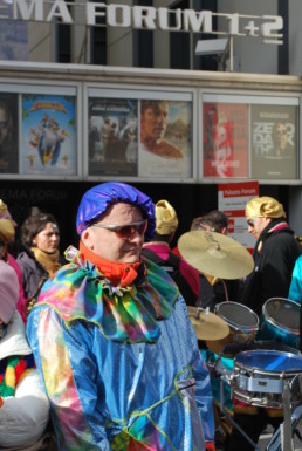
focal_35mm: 78
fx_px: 978
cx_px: 139
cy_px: 269
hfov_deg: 17.6
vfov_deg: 25.9
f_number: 8
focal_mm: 40
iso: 100
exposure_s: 1/250
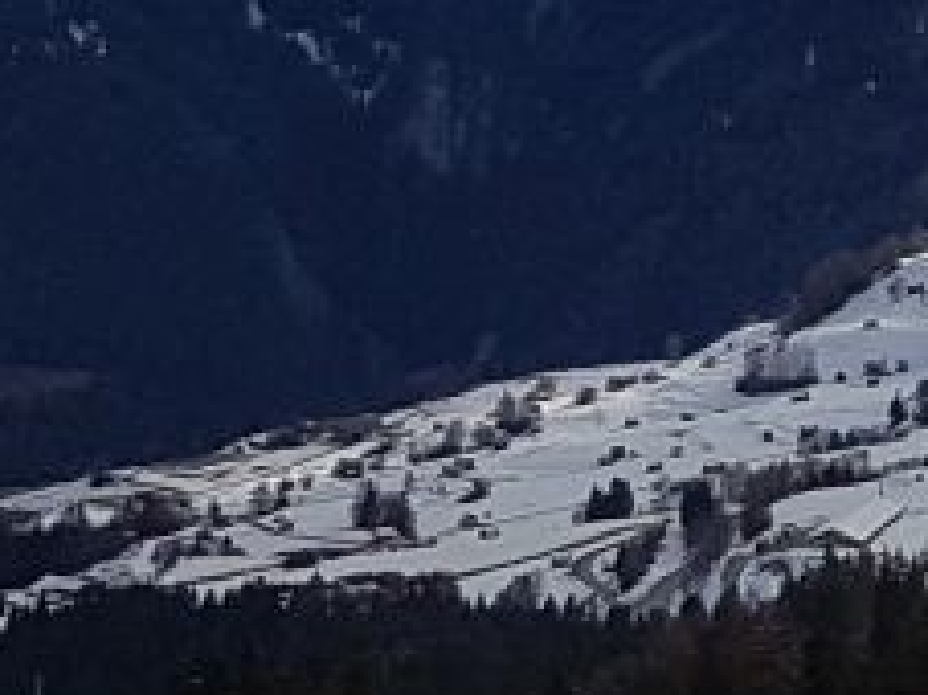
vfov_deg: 8.1
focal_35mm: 183
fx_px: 4903
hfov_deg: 10.2
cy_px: 65
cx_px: 1680
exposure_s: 1/5552
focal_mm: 4.2
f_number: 1.7
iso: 50
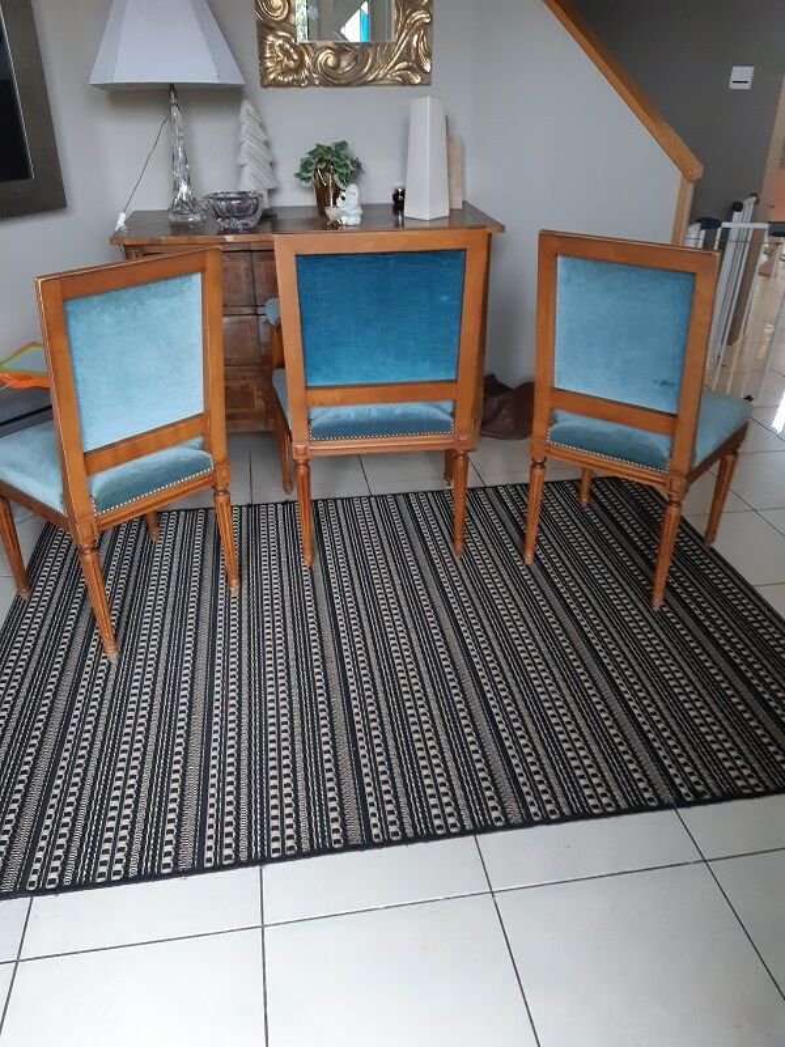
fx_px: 786
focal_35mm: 26
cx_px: 392
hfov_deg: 53.1
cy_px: 524
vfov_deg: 67.3
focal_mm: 3.93
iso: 250
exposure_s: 1/33
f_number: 1.7
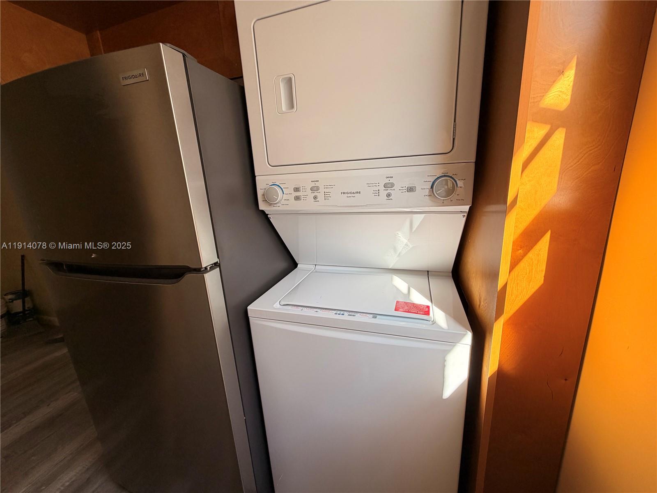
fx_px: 266
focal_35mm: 14
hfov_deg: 102.1
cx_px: 328
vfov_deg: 85.7
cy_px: 246
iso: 64
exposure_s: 1/121
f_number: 2.2
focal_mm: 2.22
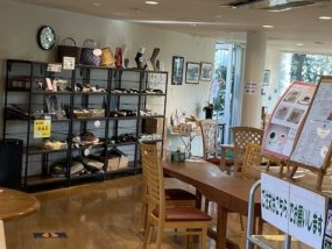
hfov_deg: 27.8
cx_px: 172
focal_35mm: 70
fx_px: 672
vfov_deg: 21.0
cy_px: 126
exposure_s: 1/120
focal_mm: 4.2
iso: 100
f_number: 1.6
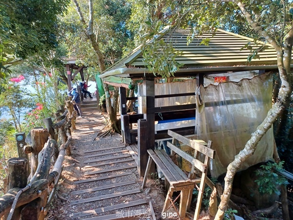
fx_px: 212
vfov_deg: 54.9
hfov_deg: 69.4
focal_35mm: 25
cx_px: 146
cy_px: 110
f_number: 1.8
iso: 64
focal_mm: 4.6
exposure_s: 1/60
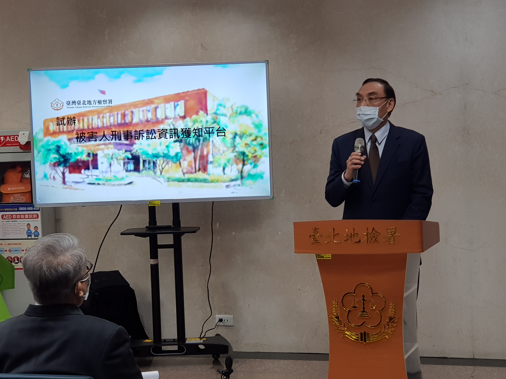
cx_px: 253
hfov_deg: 36.8
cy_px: 190
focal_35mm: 52
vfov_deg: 28.0
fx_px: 760
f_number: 2.4
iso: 64
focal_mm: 6
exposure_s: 1/30
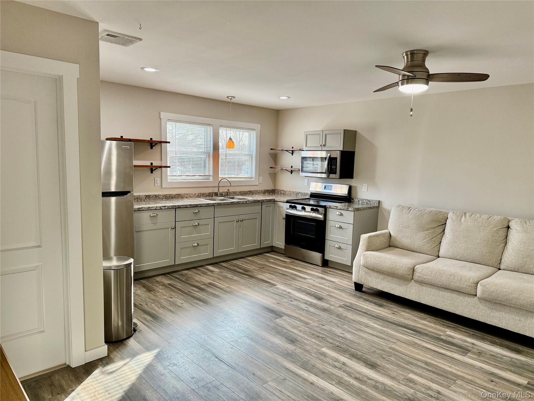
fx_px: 370
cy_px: 200
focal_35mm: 24
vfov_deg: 56.8
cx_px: 267
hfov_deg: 71.6
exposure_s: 1/183
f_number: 1.78
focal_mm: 6.76
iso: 200
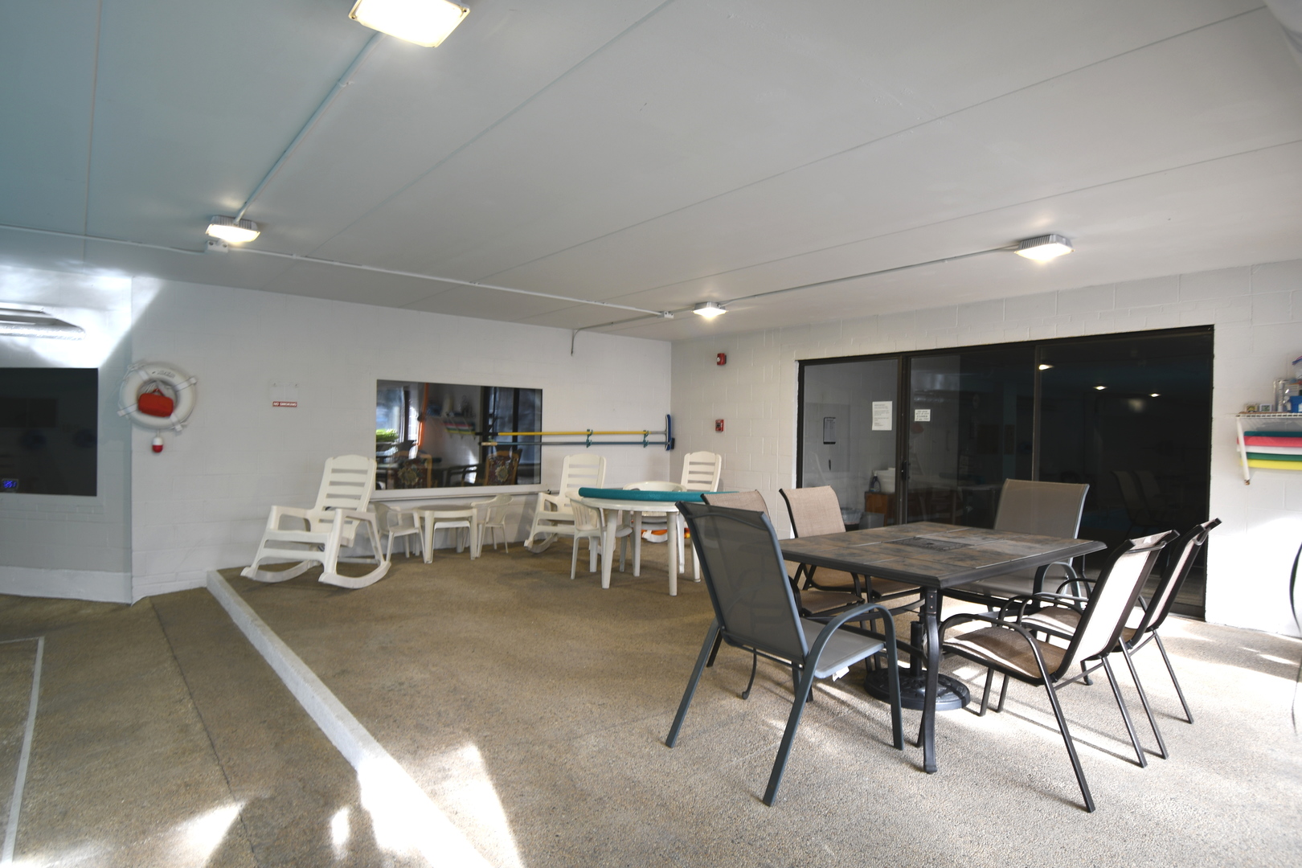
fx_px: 687
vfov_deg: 64.6
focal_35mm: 19
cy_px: 434
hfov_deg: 86.9
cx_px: 651
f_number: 4.8
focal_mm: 13
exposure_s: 1/15
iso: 100
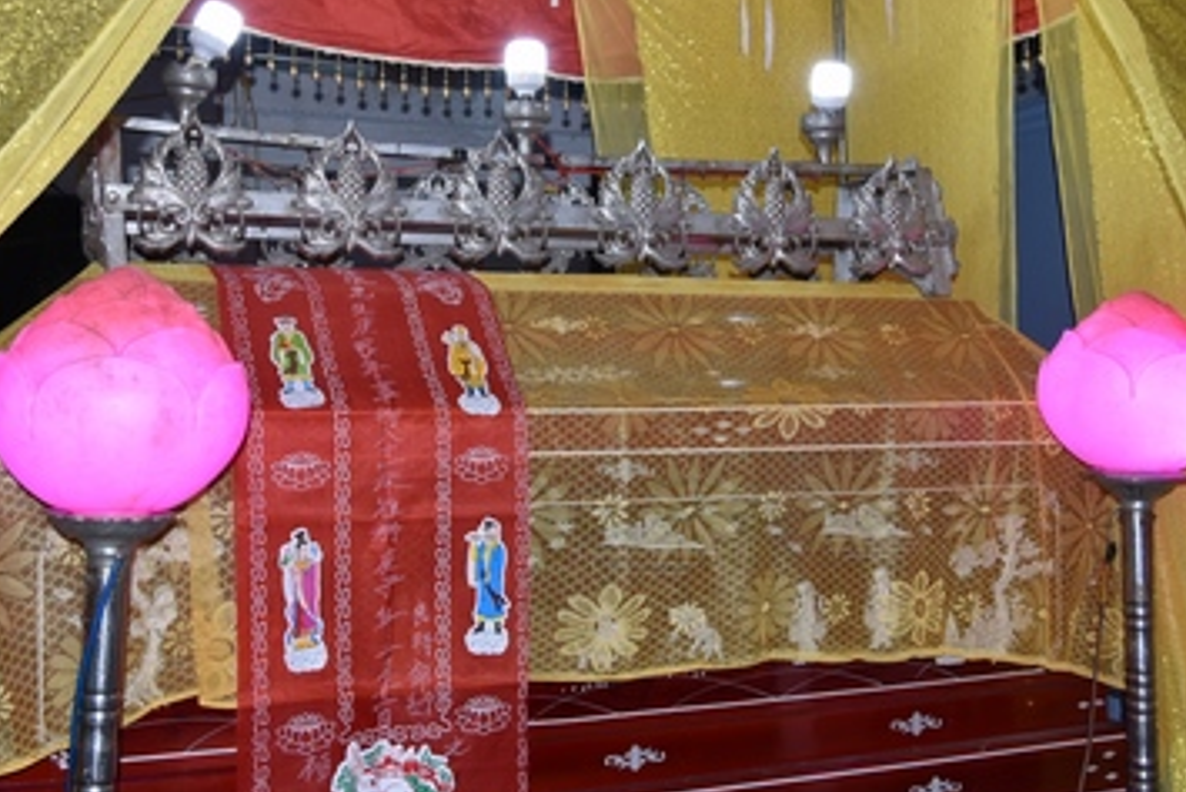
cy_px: 224
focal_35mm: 44
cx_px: 575
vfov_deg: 30.2
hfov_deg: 44.5
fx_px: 1450
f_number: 4.5
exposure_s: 1/60
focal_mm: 24
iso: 640
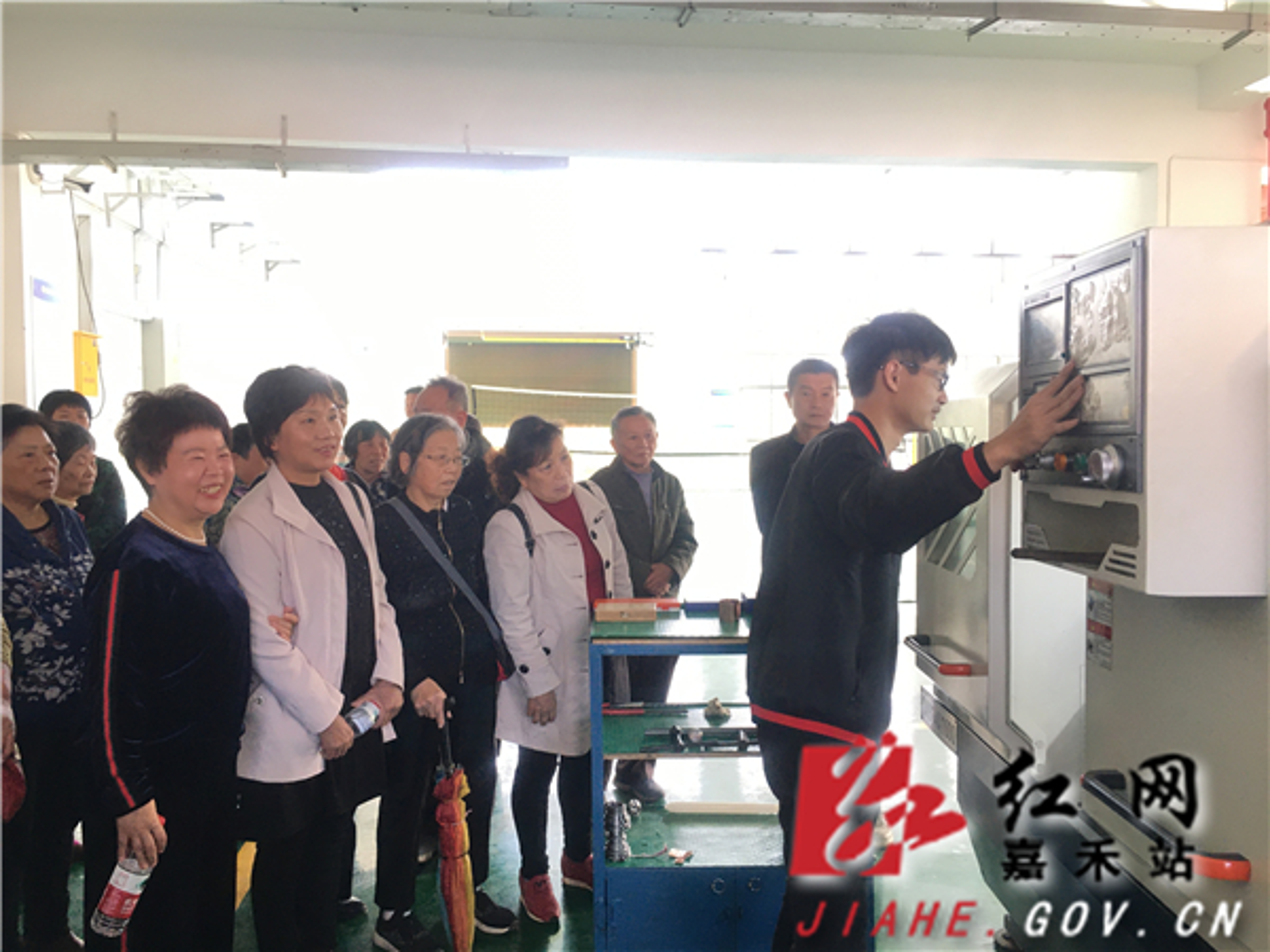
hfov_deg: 61.7
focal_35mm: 29
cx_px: 635
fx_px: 1064
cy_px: 476
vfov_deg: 48.2
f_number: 2.2
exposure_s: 1/33
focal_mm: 4.15
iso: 50
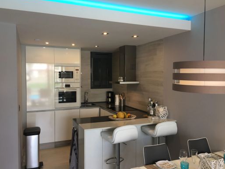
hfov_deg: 59.9
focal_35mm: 30
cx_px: 110
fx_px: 195
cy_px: 84
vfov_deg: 46.8
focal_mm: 4.15
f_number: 2.2
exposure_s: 1/50
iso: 32
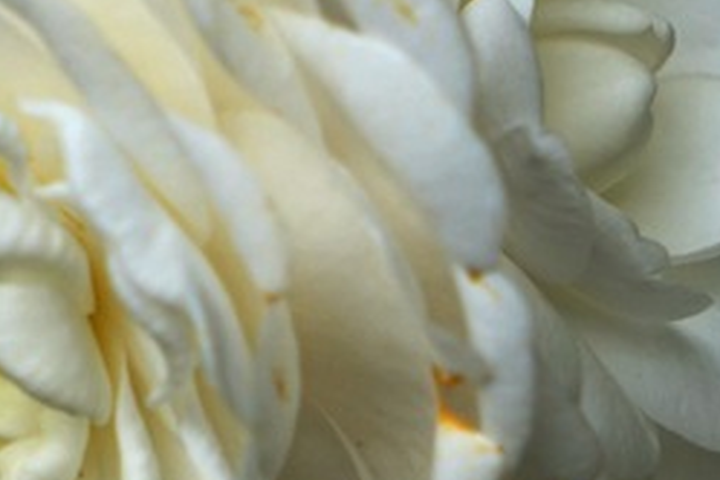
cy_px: 230
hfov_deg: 6.1
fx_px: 6759
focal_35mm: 338
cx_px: 226
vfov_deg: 4.1
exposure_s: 1/250
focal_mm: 70
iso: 80
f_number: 5.6
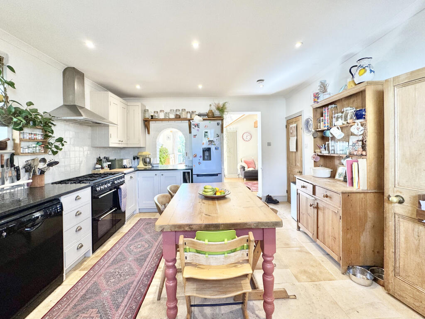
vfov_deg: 85.7
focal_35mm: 14
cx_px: 212
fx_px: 172
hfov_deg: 102.1
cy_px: 160
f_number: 2.2
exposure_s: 1/100
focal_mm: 2.22
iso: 80
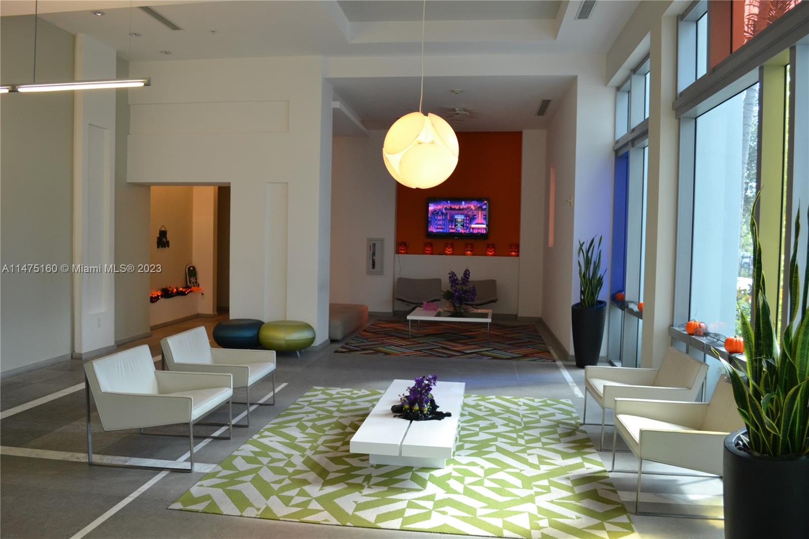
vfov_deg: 47.9
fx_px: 607
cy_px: 270
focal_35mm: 27
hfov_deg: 67.4
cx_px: 404
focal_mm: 18
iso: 400
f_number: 4.5
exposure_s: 1/80
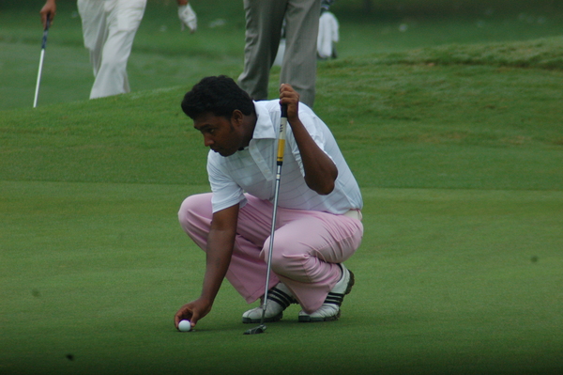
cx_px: 282
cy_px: 188
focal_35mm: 450
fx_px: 7032
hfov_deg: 4.6
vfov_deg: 3.0
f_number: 7.1
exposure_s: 1/640
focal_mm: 300
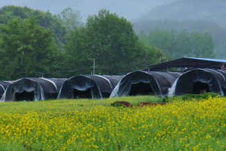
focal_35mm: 119
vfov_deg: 11.5
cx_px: 95
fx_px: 747
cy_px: 27
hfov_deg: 17.2
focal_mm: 38
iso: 100
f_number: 5.6
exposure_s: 1/125
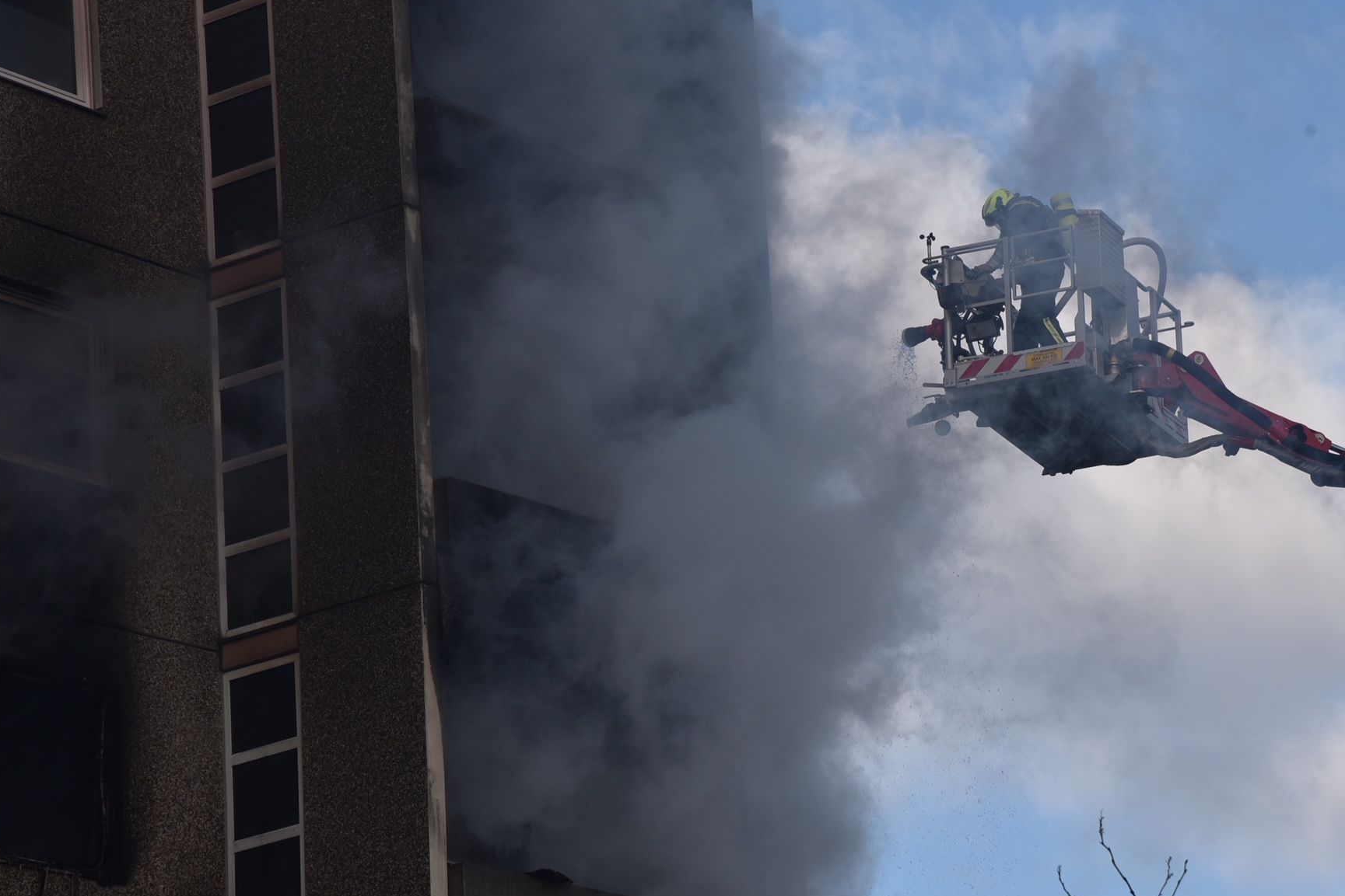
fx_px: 5119
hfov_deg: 15.0
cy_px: 528
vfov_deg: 10.0
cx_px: 853
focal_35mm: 137
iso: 200
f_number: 9
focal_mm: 105
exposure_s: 1/320
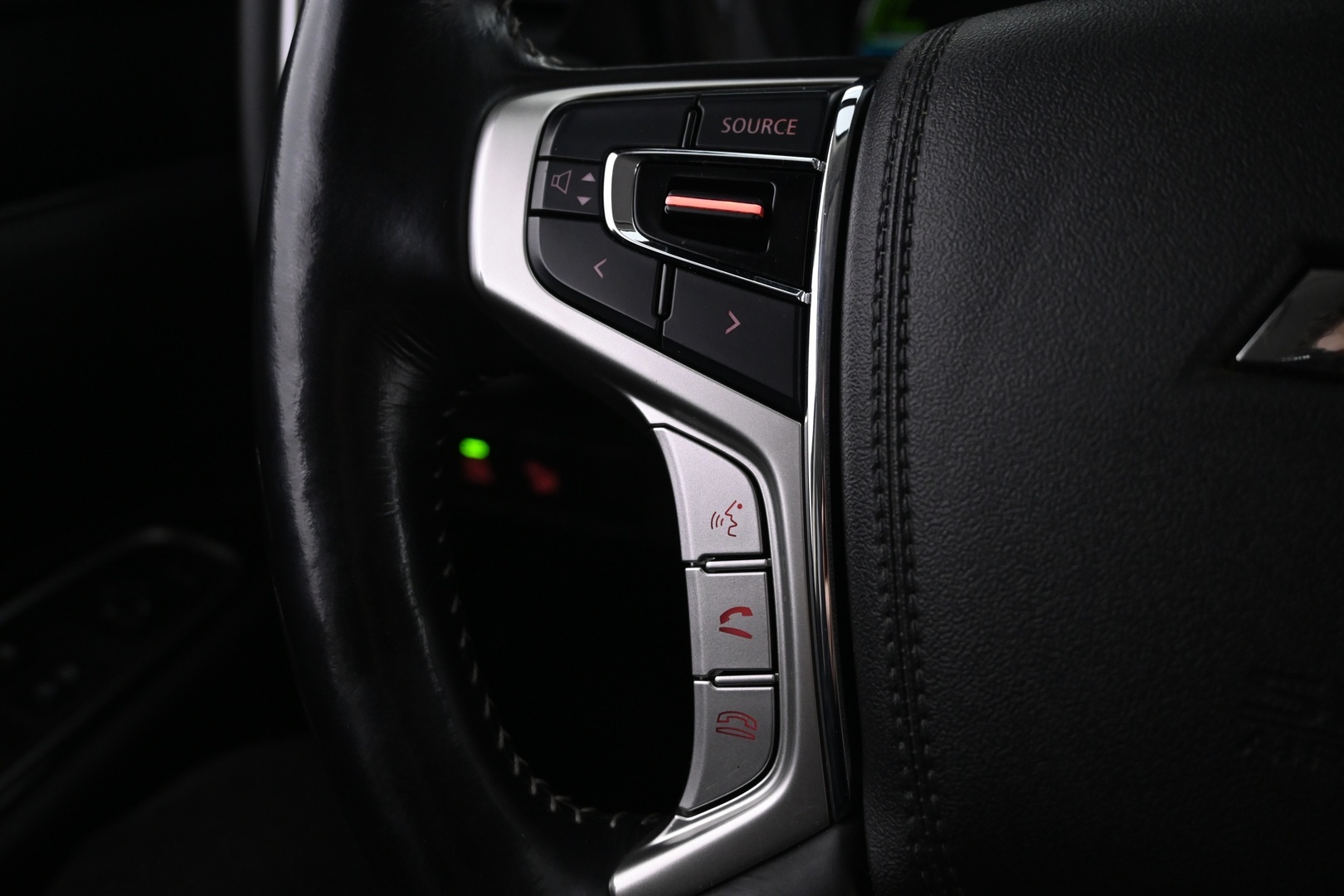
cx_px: 672
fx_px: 1232
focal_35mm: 33
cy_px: 448
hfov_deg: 57.2
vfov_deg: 40.0
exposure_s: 1/15
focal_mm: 22
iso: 1600
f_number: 4
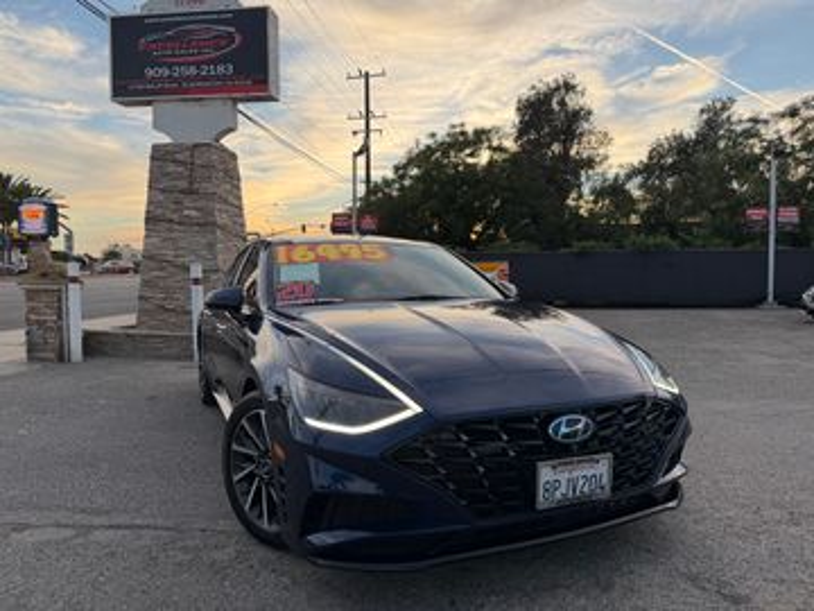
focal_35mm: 24
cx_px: 407
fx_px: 564
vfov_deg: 56.8
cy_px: 306
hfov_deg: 71.6
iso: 100
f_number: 1.78
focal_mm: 6.76
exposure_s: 1/1122
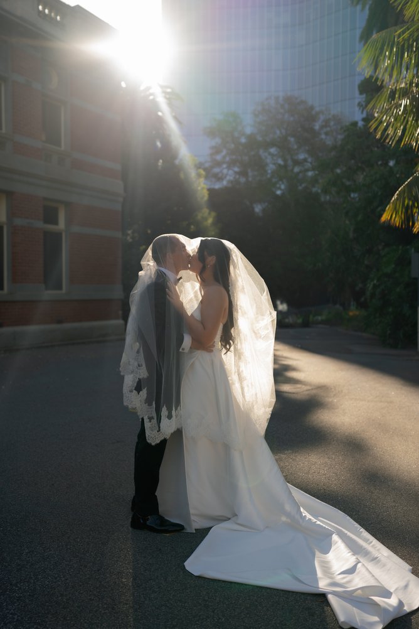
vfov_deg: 54.4
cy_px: 314
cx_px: 210
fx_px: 611
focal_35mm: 35
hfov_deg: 37.9
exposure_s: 1/2000
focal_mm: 35
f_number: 2
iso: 200
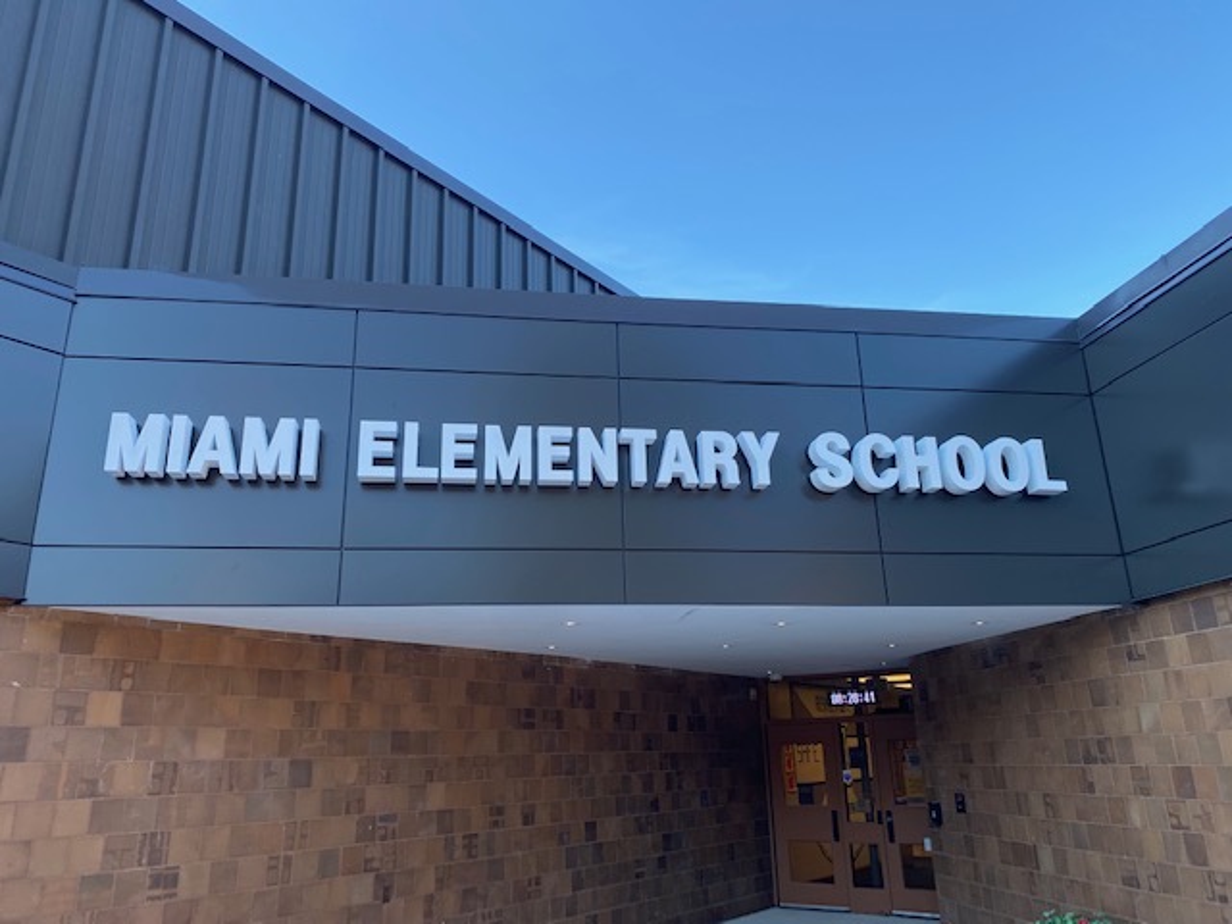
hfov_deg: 67.3
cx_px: 616
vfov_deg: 53.1
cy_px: 462
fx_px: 925
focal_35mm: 26
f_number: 1.8
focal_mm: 4.25
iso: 32
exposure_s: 1/307
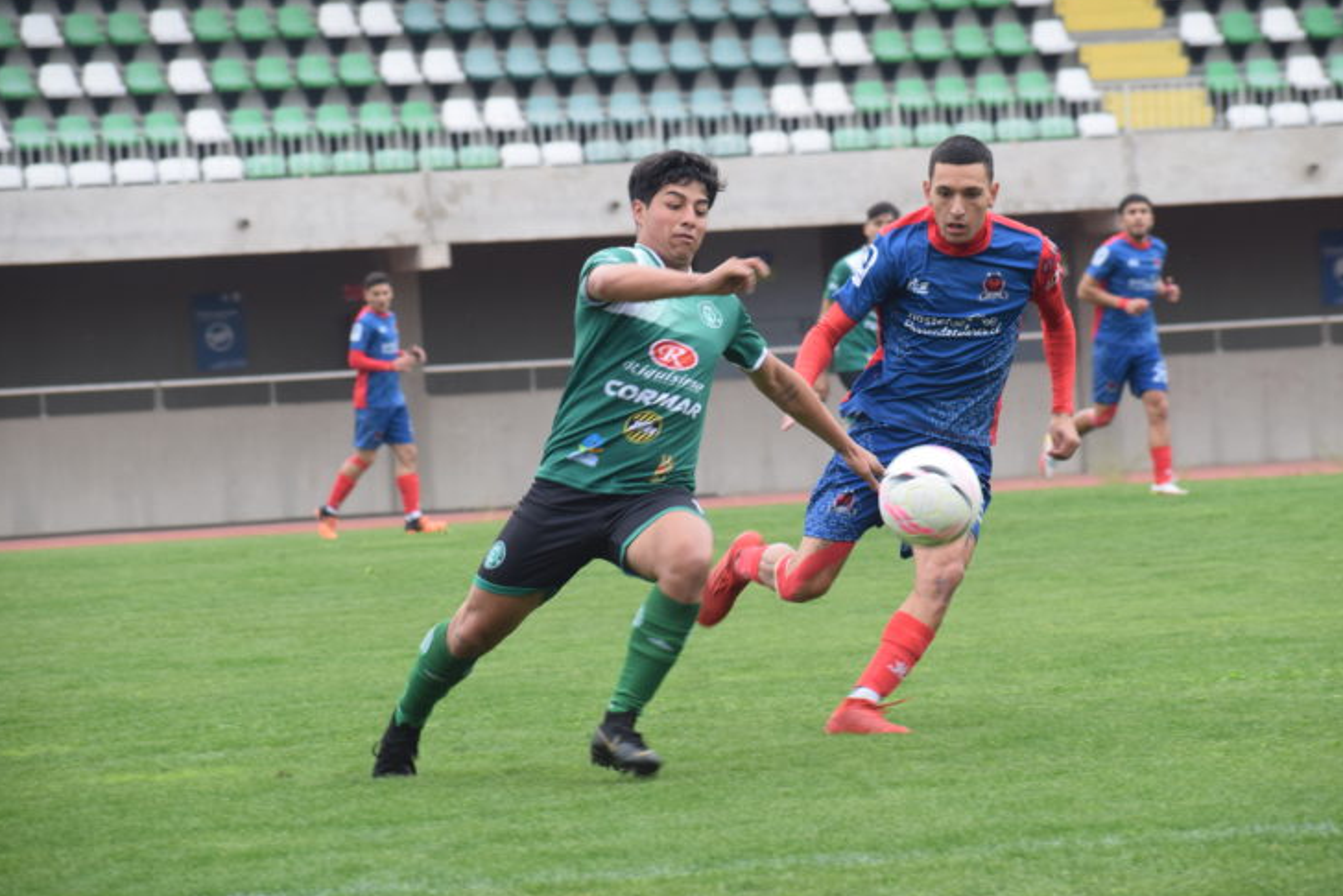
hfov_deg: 9.6
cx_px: 699
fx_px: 7968
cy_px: 431
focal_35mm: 214
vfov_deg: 6.4
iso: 400
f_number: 8
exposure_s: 1/250
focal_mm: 135
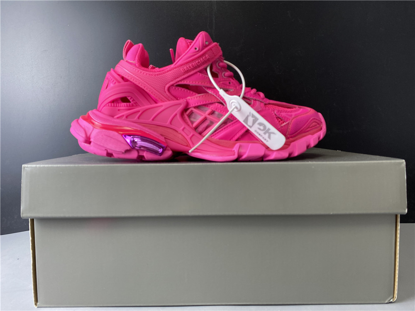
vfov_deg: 53.1
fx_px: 312
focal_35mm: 26
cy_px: 156
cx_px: 208
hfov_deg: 67.3
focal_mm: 4.25
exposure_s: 1/50
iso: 80
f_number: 1.8
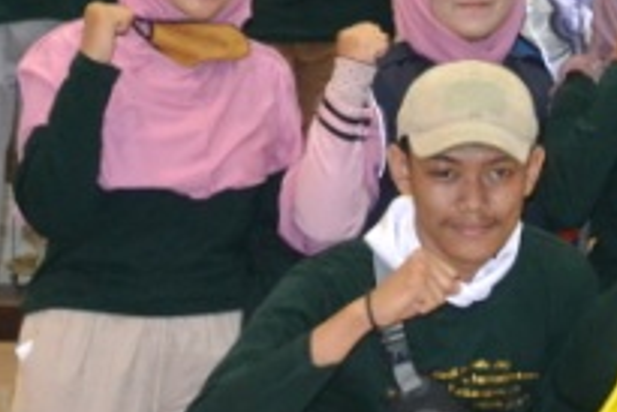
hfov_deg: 11.3
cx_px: 1219
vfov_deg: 8.3
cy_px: -74
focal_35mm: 165
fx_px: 2830
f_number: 3.8
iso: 2200
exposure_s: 1/60
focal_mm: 22
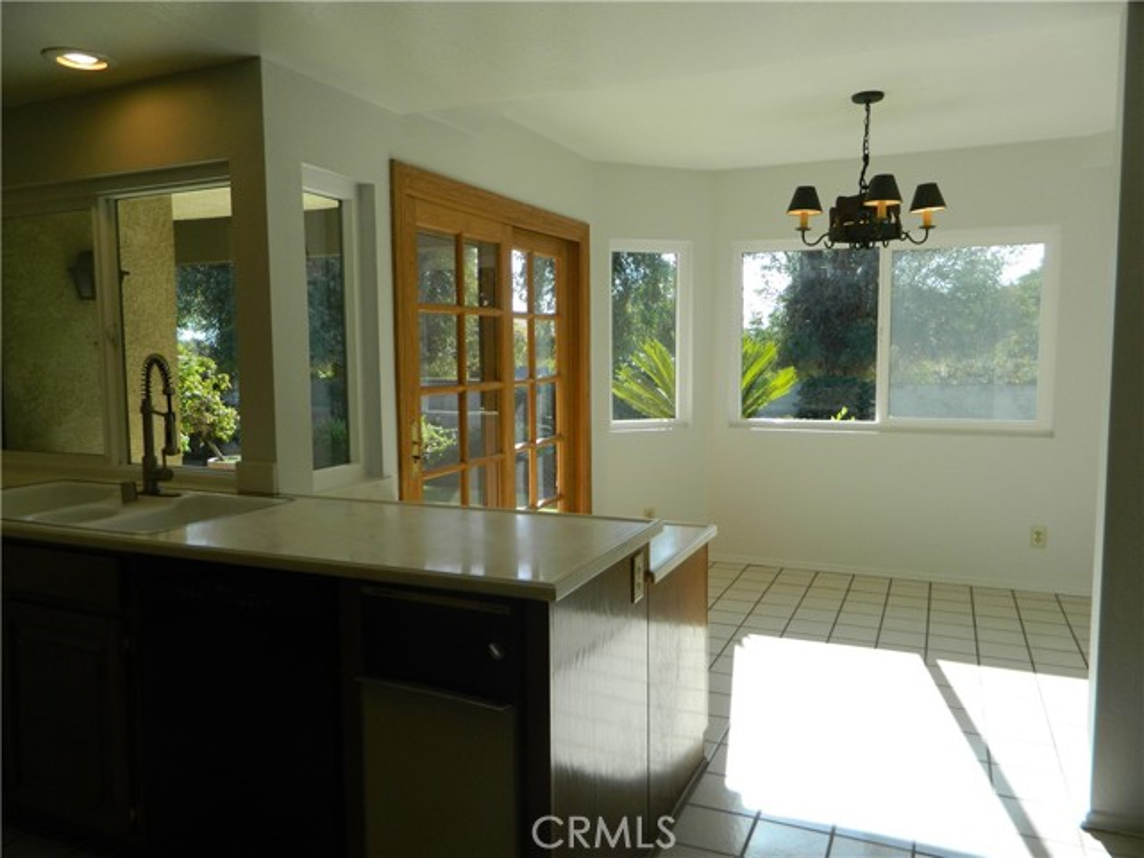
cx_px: 572
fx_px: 826
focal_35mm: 25
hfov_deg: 69.4
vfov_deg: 54.9
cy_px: 429
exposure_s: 1/250
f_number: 3.1
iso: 110
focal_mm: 4.5
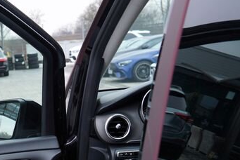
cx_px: -75
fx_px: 480
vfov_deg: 18.4
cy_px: 168
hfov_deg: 24.4
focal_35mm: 72
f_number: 4
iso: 100
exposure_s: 1/50
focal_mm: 24
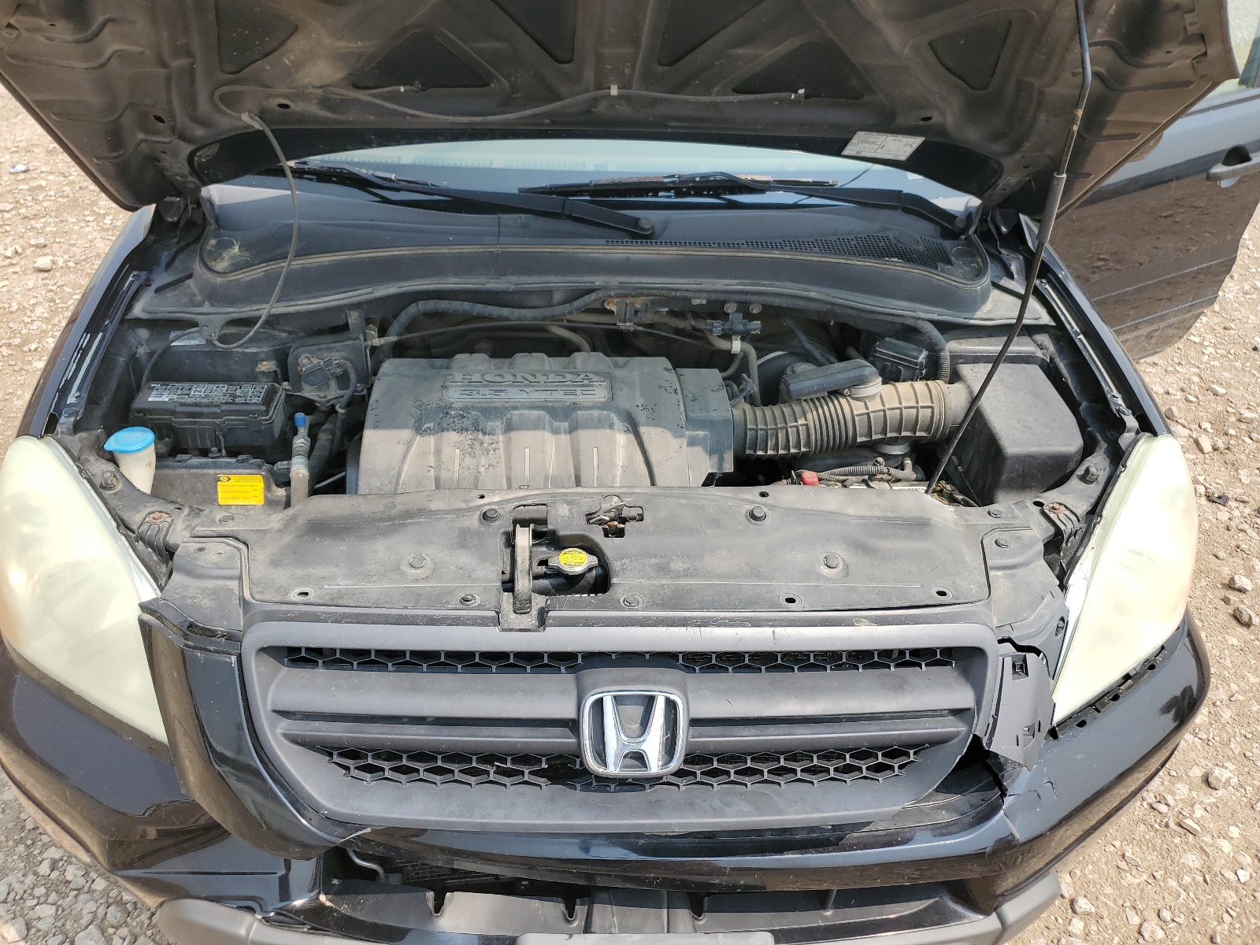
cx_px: 630
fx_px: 946
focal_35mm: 26
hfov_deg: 67.3
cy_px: 472
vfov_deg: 53.1
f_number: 1.5
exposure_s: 1/1667
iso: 50
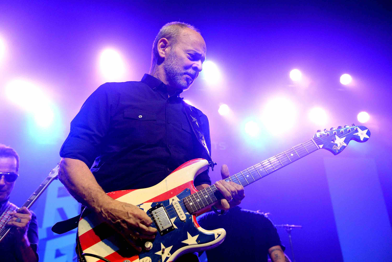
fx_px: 458
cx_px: 196
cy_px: 131
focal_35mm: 42
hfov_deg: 46.4
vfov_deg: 31.9
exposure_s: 1/400
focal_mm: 42
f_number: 4.5
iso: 3200
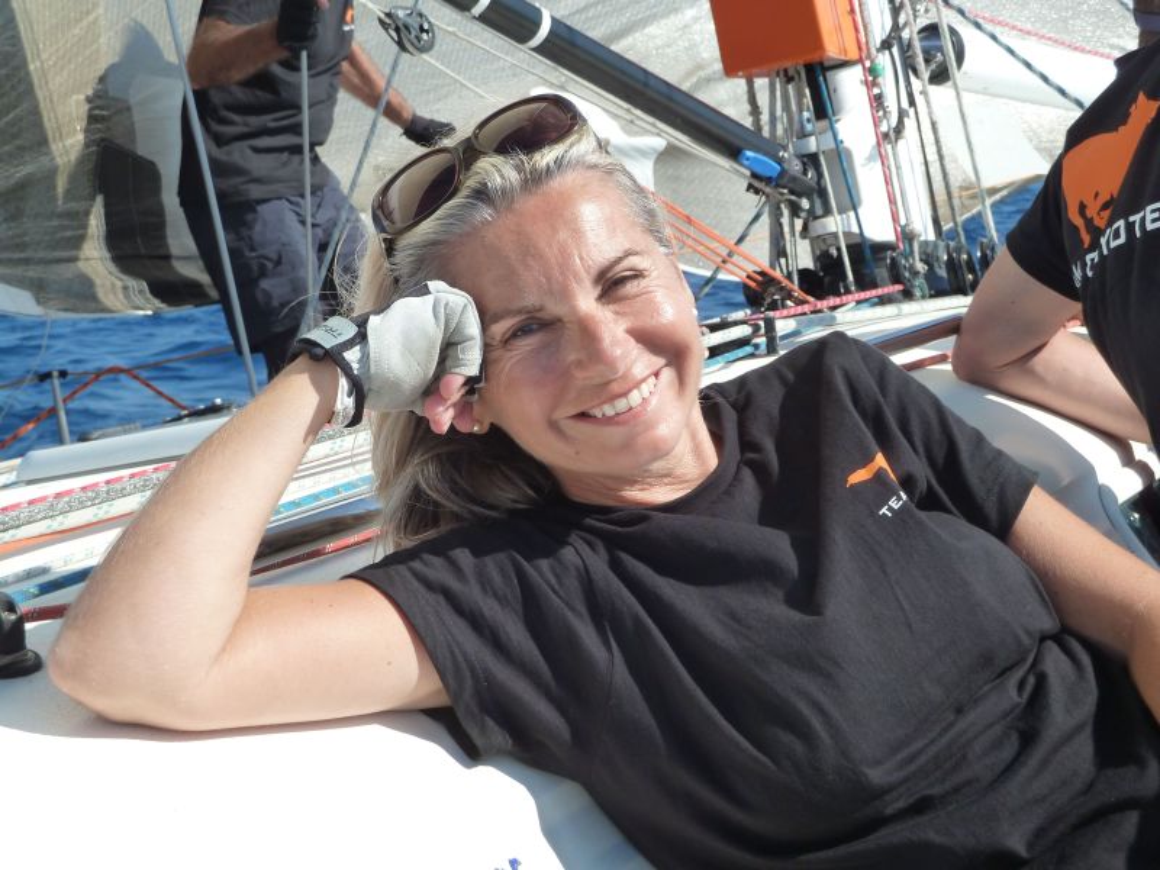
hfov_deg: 29.0
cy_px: 435
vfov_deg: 21.9
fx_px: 2245
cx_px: 580
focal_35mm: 67
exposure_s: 1/500
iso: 125
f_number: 4.5
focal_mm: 11
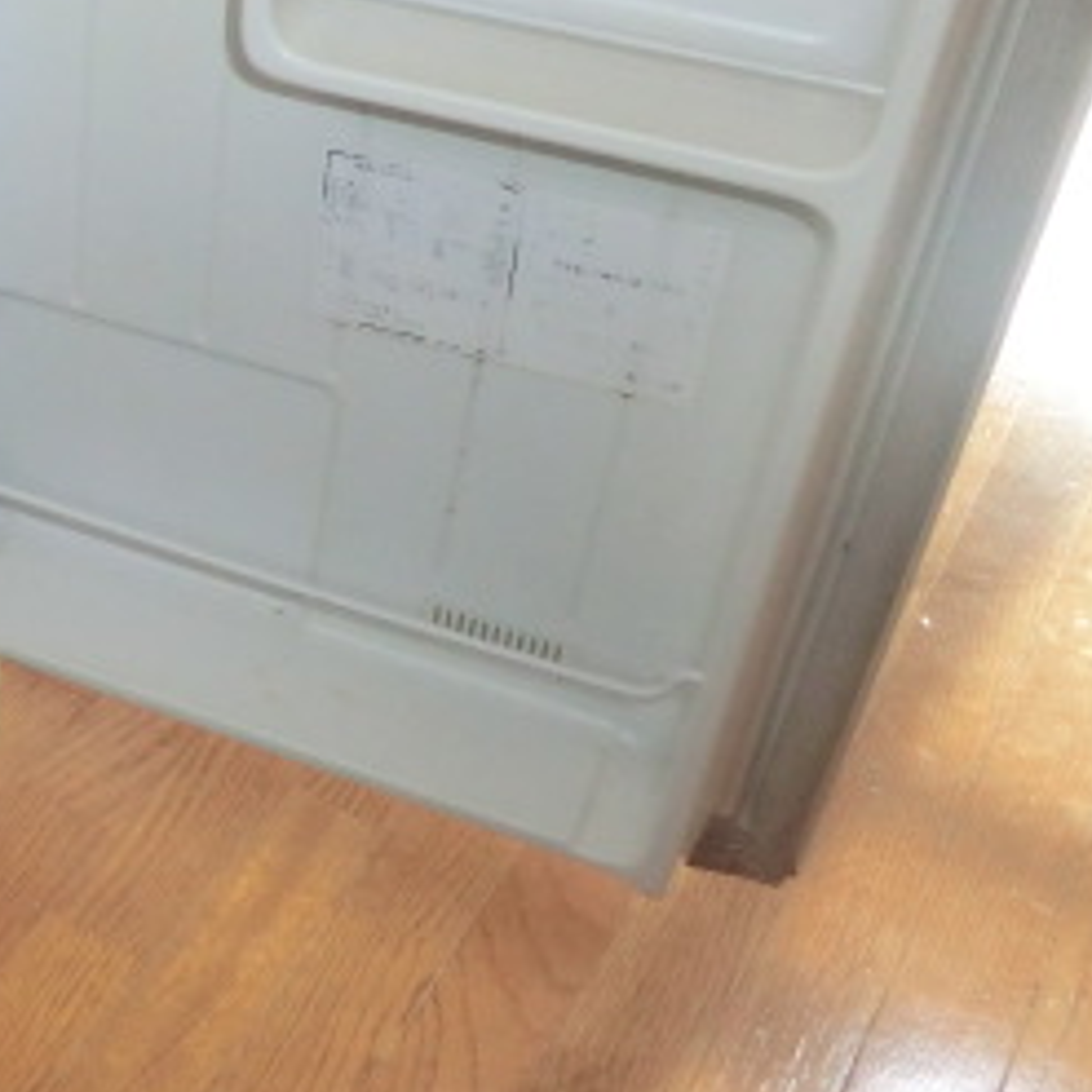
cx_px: -141
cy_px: 407
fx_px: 1963
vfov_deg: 31.0
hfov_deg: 28.0
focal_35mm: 55
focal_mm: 4.3
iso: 400
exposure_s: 1/60
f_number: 3.2
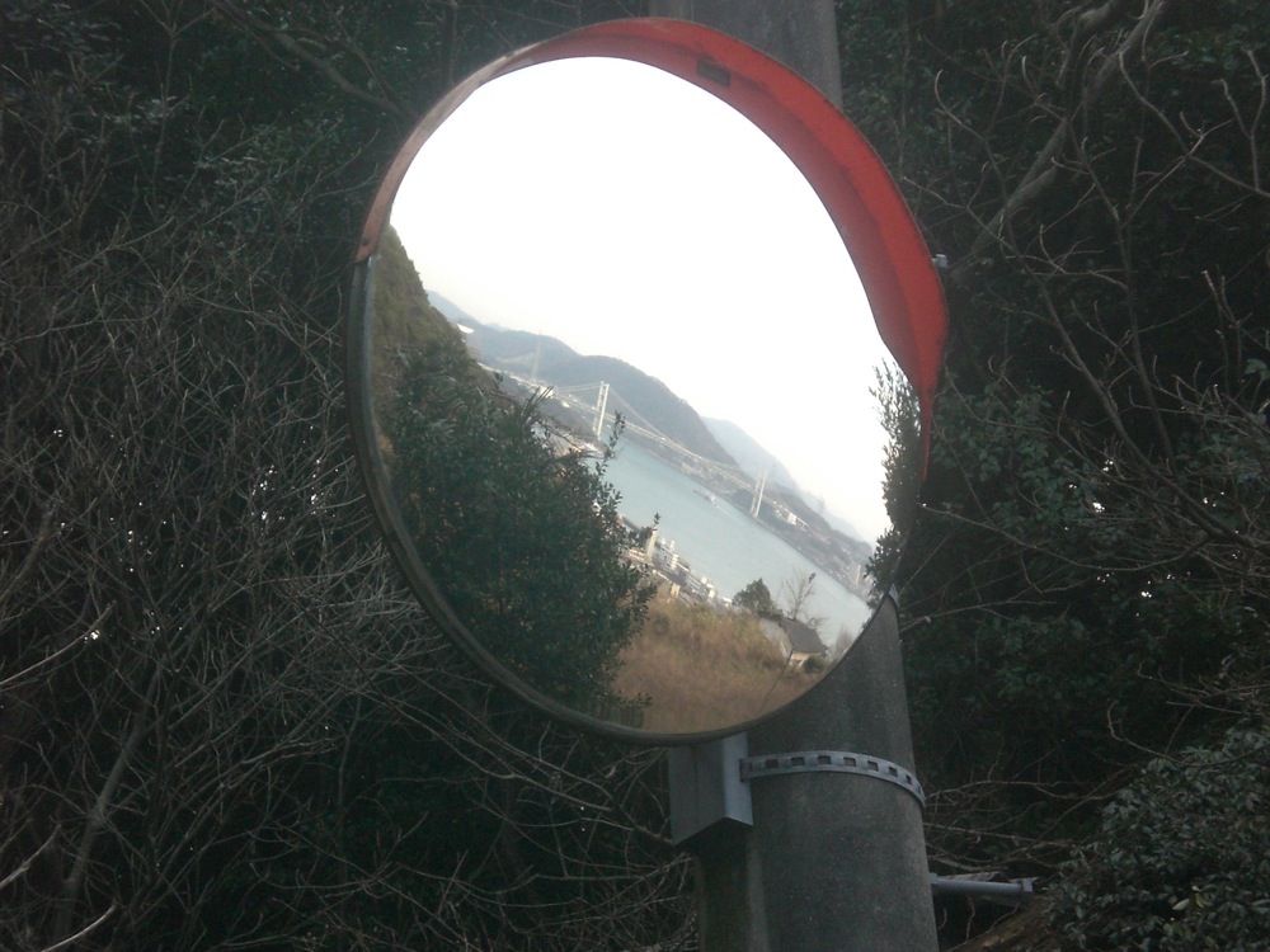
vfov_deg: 17.0
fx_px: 3192
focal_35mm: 87
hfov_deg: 22.5
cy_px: 476
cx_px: 635
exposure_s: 1/100
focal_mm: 14.49
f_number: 5
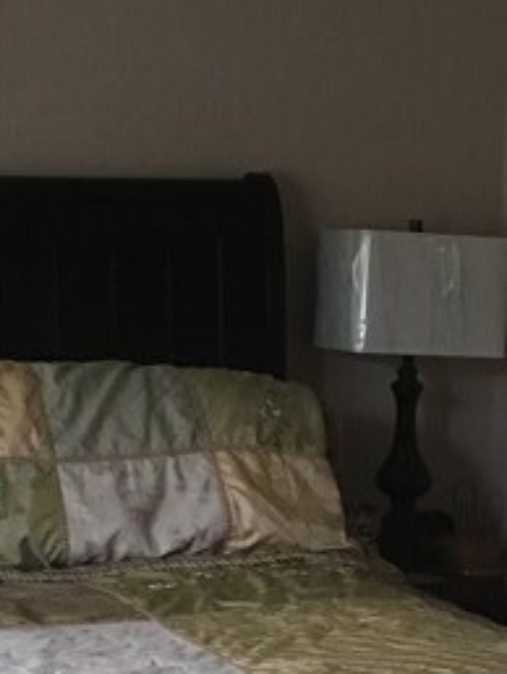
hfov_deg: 12.9
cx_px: 256
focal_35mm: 115
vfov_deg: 17.1
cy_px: 455
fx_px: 2242
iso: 200
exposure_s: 1/17
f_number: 2.2
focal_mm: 4.15
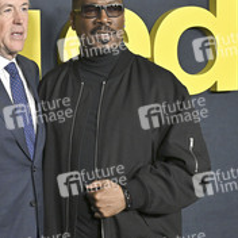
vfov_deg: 17.0
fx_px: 793
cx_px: 56
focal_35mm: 102
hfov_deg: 17.0
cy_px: 147
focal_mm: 47
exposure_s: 1/320
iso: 2500
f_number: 5.6
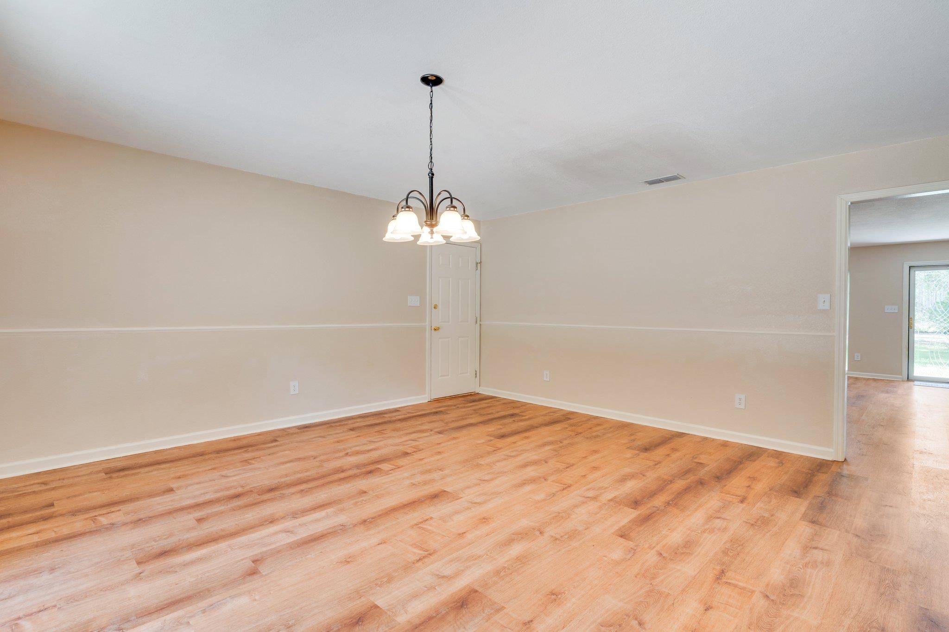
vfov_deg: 70.4
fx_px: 448
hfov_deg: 93.3
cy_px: 316
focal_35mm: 17
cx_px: 474
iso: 100
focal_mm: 17
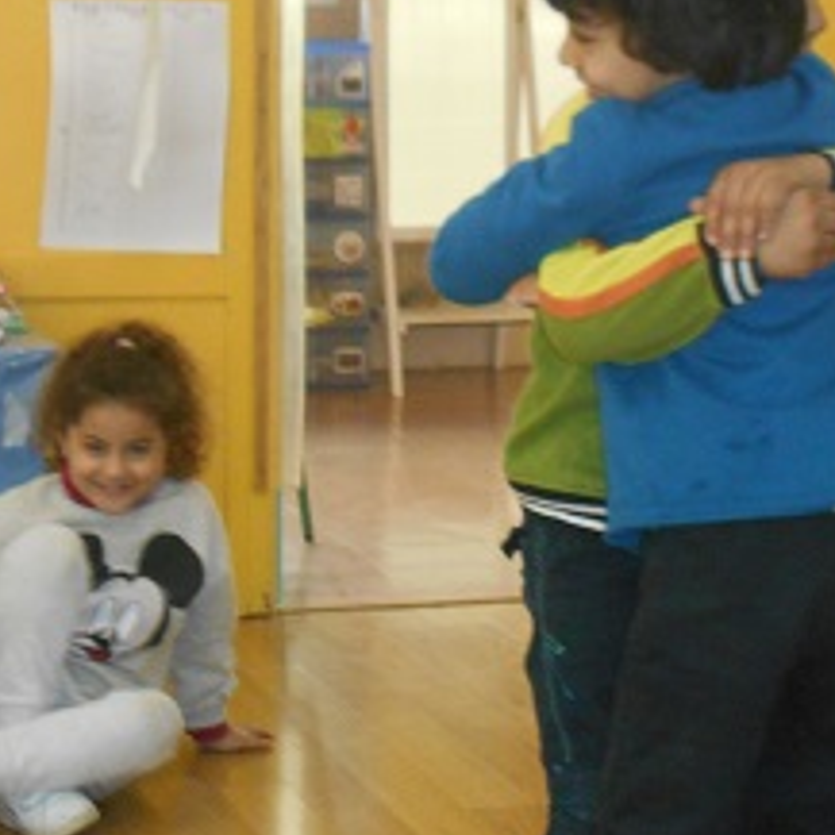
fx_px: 3329
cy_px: 121
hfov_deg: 14.2
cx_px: 677
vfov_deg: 14.2
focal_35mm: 122
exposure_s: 1/60
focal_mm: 10
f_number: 4.9
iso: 450
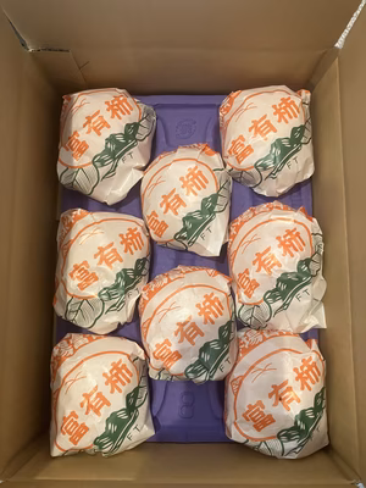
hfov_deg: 49.7
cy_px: 244
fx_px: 395
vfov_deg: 63.4
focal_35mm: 28
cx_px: 183
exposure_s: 1/40
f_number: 1.8
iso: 320
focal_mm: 3.99
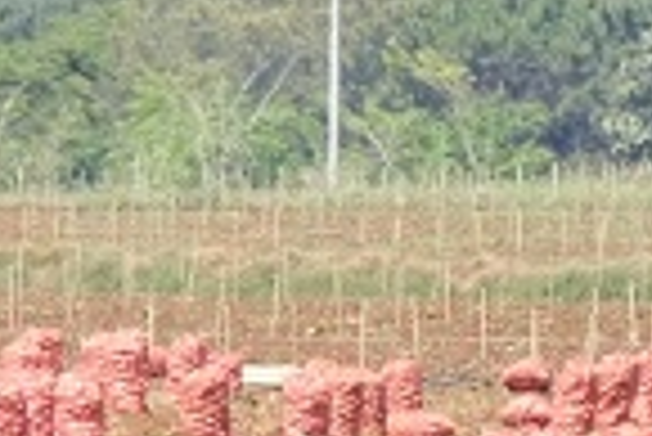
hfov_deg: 2.8
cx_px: 351
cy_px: 288
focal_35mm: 743
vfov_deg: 1.9
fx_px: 13470
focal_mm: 80
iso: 640
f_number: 4
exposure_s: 1/2000
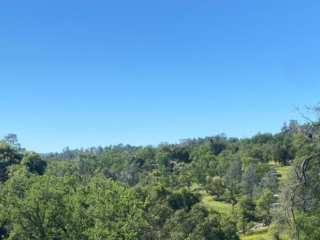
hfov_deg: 30.7
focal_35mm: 63
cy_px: 287
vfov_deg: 21.6
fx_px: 582
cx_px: 154
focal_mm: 4.25
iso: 32
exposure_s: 1/2315
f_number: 1.8
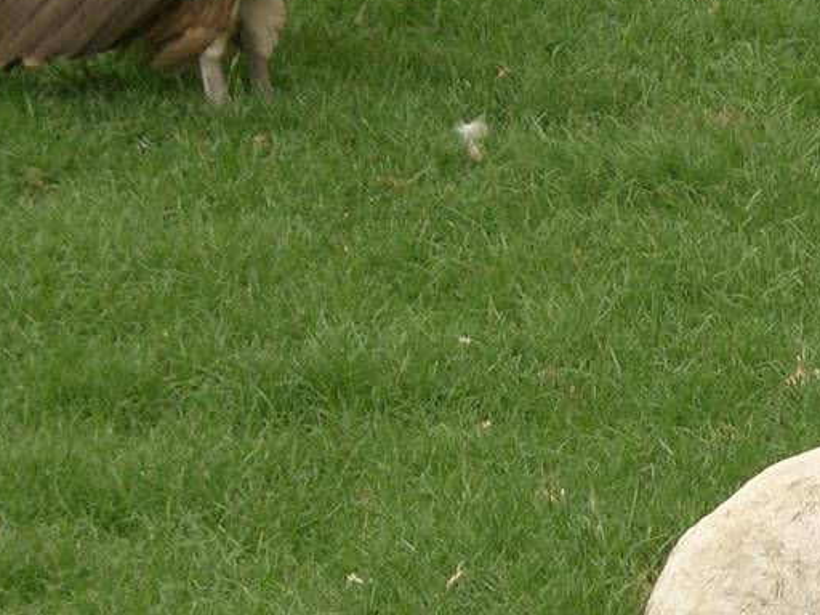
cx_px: 1009
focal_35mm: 278
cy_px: 271
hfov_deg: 7.1
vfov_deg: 5.3
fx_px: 6585
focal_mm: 19.2
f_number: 3.7
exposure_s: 1/320
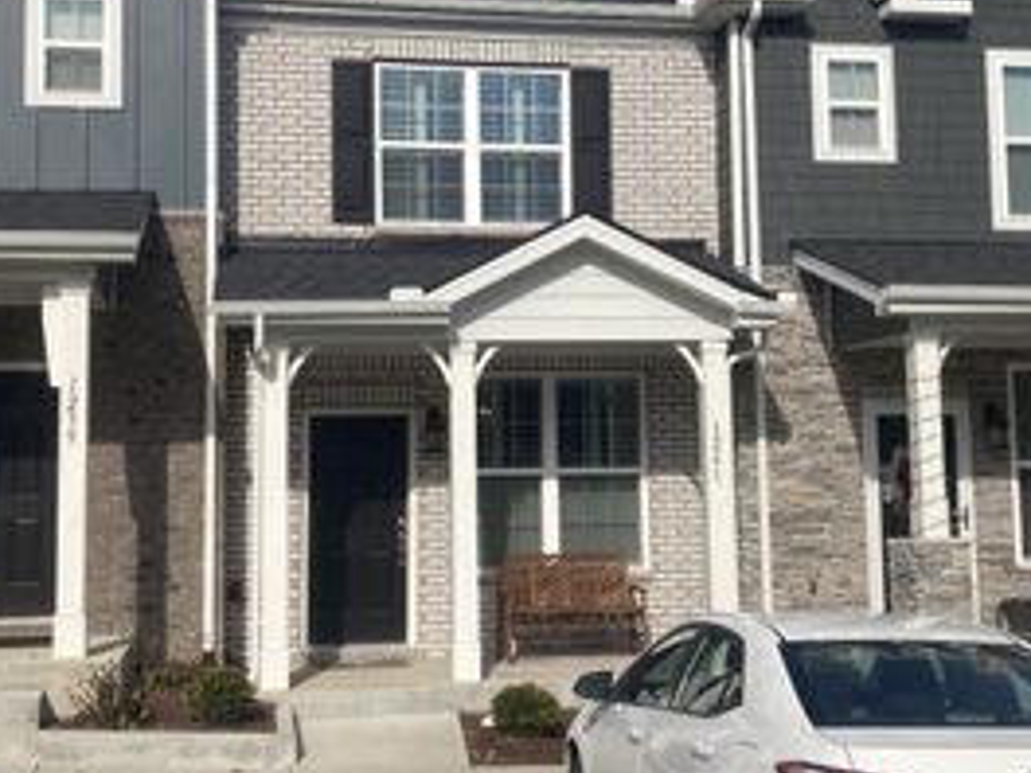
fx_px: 1579
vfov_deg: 27.5
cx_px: 516
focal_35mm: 53
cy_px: 361
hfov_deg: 36.2
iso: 20
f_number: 1.8
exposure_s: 1/3205
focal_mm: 3.99
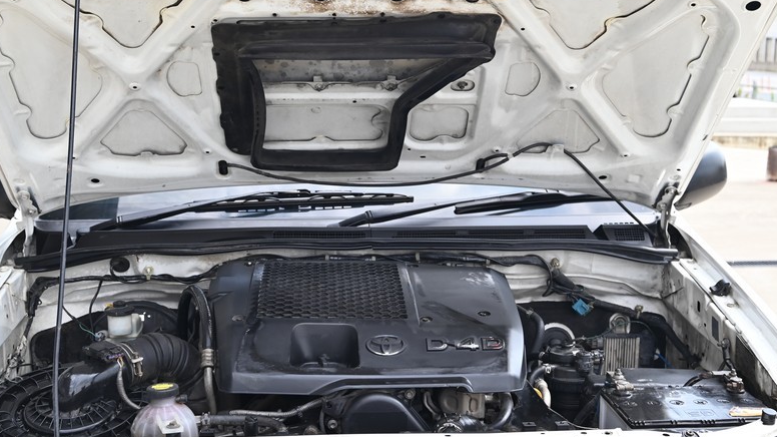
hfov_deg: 39.9
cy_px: 176
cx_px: 376
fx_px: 1071
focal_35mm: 52
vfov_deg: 23.0
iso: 280
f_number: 5.6
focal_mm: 35
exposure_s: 1/350
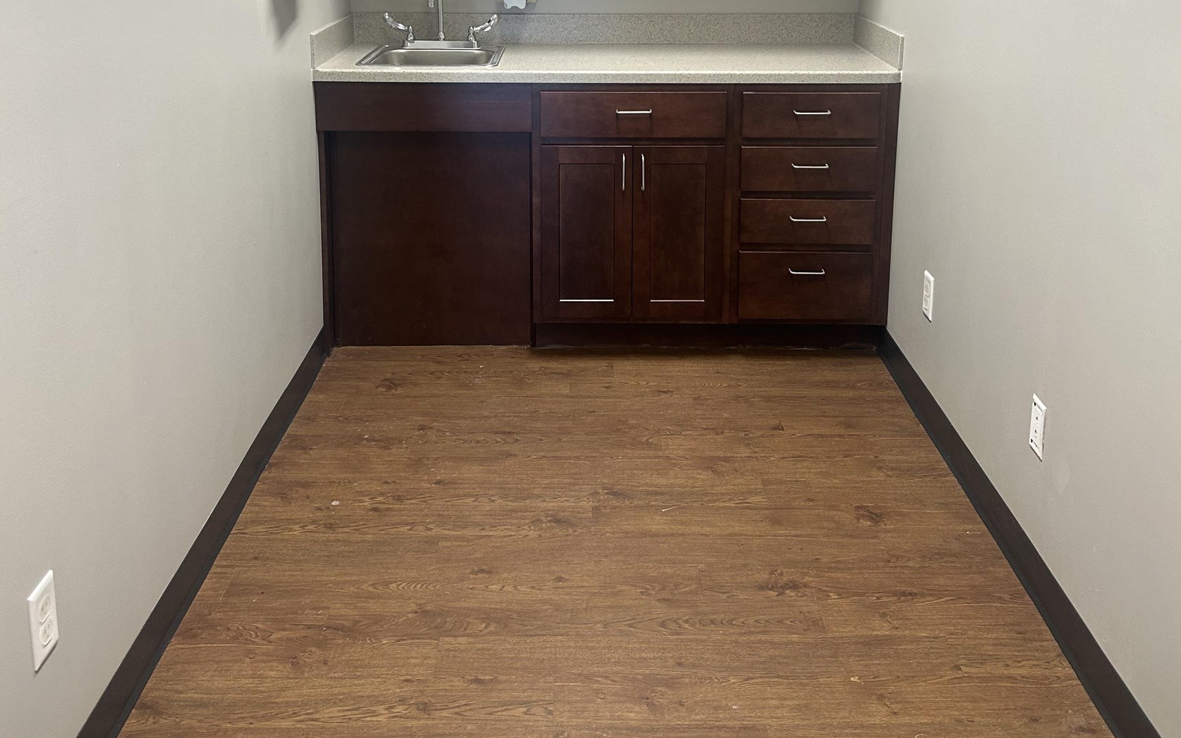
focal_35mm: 37
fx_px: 1191
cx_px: 593
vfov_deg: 33.2
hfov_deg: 52.7
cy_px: 124
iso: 100
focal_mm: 5.7
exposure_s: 1/60
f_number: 1.5
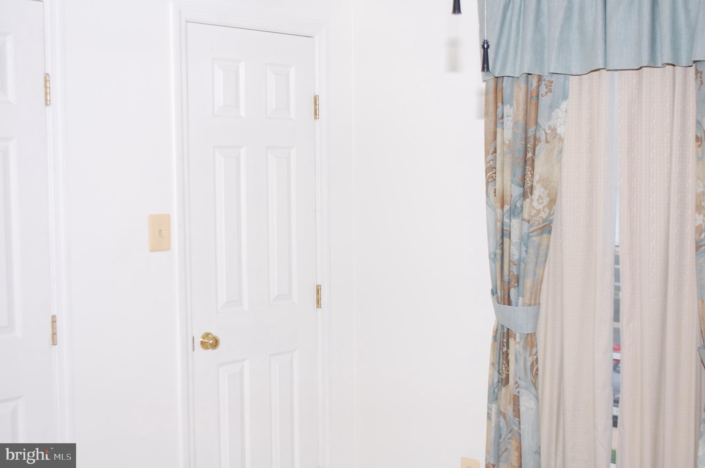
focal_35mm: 48
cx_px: 352
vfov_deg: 28.0
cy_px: 234
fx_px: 939
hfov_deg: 41.2
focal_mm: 32
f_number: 5
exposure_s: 1/60
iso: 200
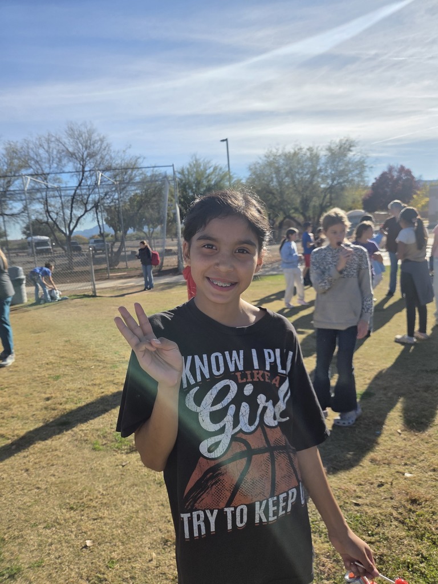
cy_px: 292
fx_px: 388
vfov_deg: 73.9
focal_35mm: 23
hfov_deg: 58.9
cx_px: 219
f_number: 1.8
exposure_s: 1/5699
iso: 80
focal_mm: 5.4
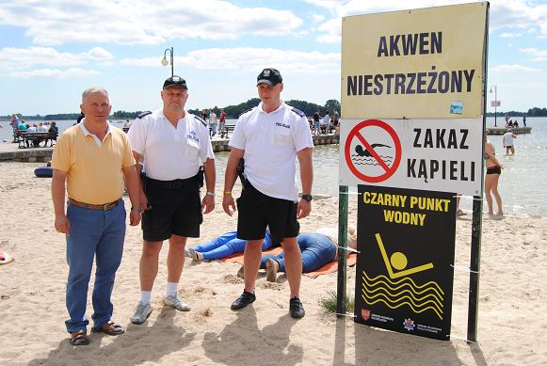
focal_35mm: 39
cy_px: 183
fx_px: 593
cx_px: 274
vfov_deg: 34.3
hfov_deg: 49.5
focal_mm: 26
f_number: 8
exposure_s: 1/250
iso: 100
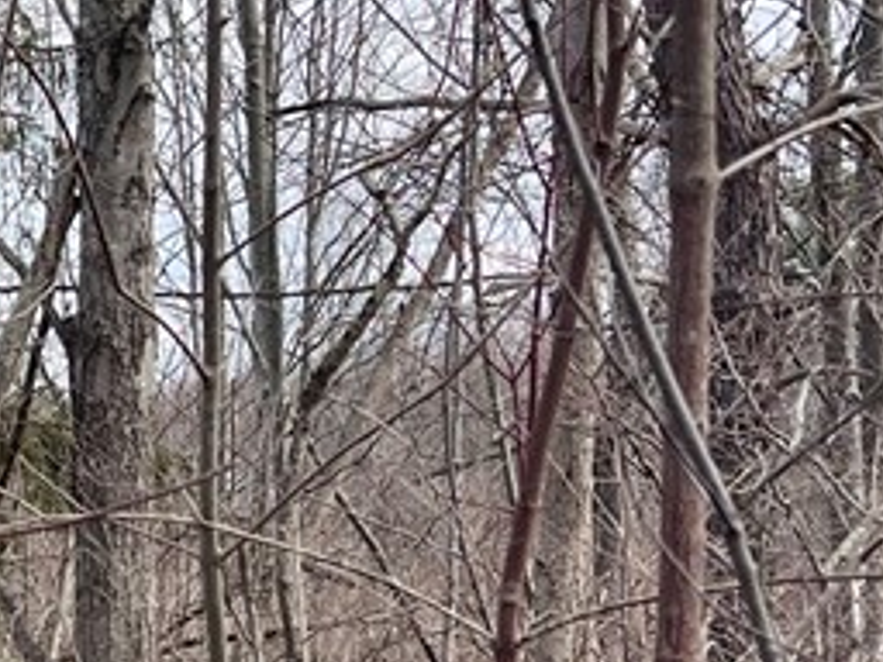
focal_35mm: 104
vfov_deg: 14.2
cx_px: -90
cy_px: 379
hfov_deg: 18.2
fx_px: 2653
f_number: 1.5
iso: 50
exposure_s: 1/1068
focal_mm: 5.7
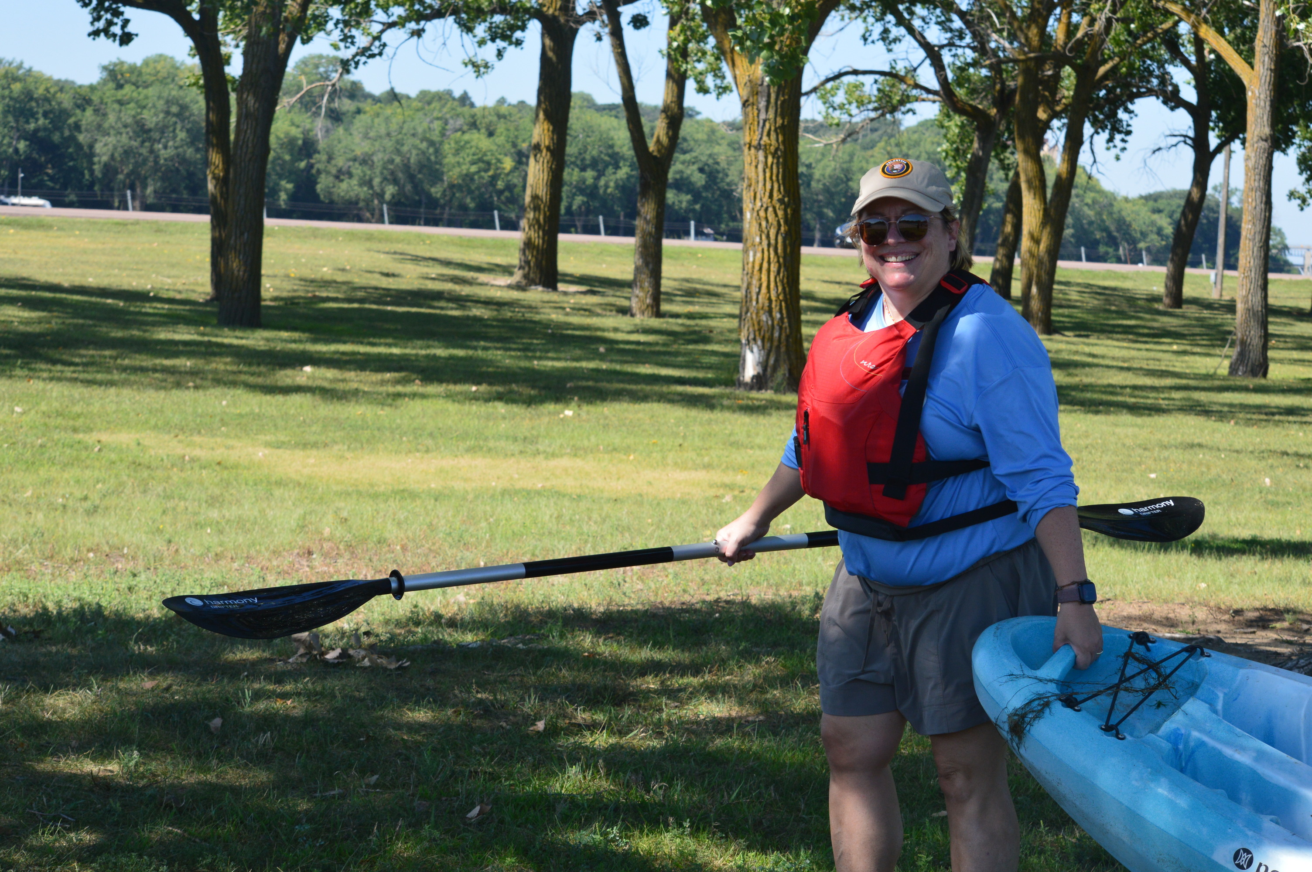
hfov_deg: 24.6
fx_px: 3004
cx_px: 656
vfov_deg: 16.5
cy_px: 436
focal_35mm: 82
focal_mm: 55
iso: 400
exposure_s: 1/320
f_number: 10
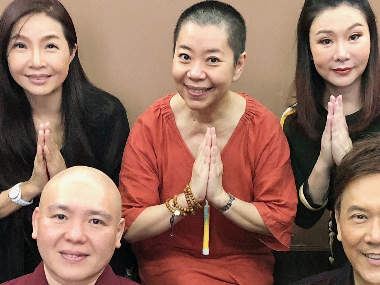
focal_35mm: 59
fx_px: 648
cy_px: 237
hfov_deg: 32.7
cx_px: 214
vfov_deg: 24.3
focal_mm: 4
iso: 100
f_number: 1.8
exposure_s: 1/13
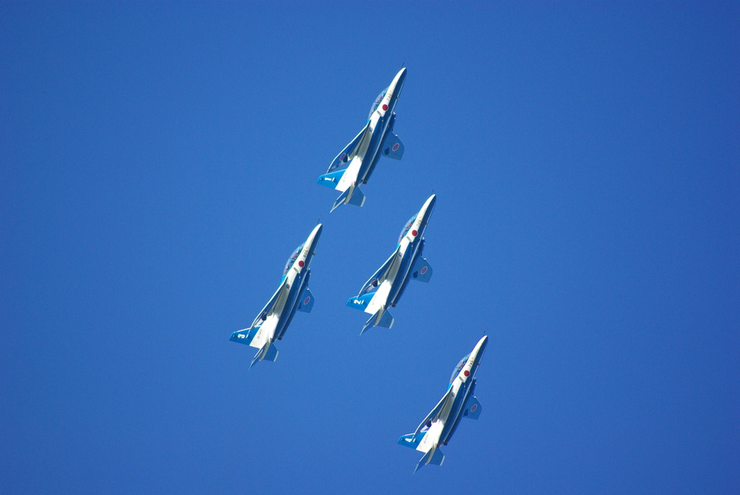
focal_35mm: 450
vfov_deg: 3.1
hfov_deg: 4.6
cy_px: 248
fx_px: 9259
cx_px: 370
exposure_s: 1/1000
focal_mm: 300
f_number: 5.6
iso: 320
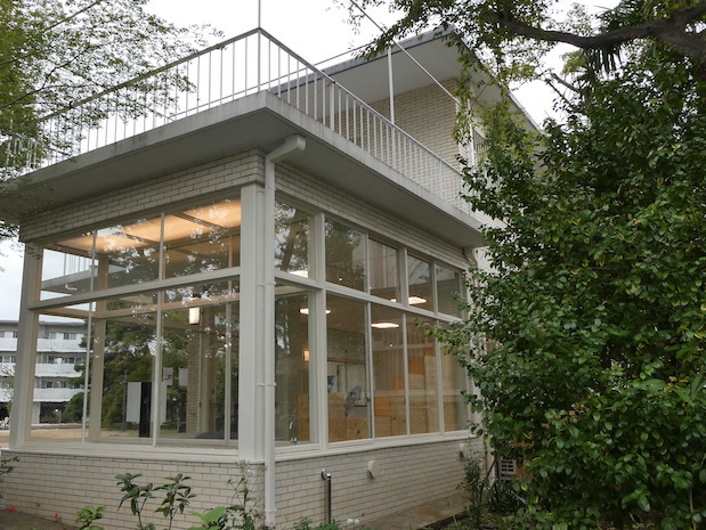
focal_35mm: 31
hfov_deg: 58.1
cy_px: 275
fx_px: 633
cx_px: 301
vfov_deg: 45.5
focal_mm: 4.3
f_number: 3.3
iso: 80
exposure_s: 1/100
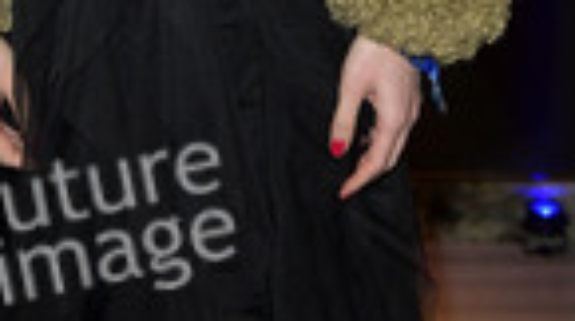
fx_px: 2116
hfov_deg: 15.4
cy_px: -357
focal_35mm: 139
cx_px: 147
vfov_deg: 8.2
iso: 1000
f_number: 5
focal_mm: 48
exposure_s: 1/250
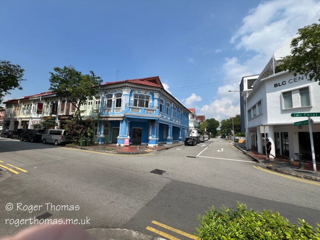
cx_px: 160
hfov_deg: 106.2
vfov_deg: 89.9
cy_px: 120
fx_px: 120
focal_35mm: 13
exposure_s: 1/2179
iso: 32
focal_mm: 1.57
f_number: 1.8
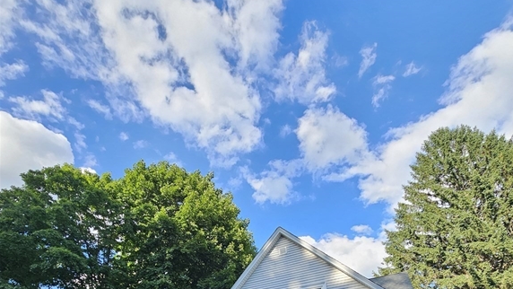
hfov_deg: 89.6
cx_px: 257
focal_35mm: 19
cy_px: 293
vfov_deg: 47.6
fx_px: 258
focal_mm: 2.2
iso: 50
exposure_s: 1/483
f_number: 2.2
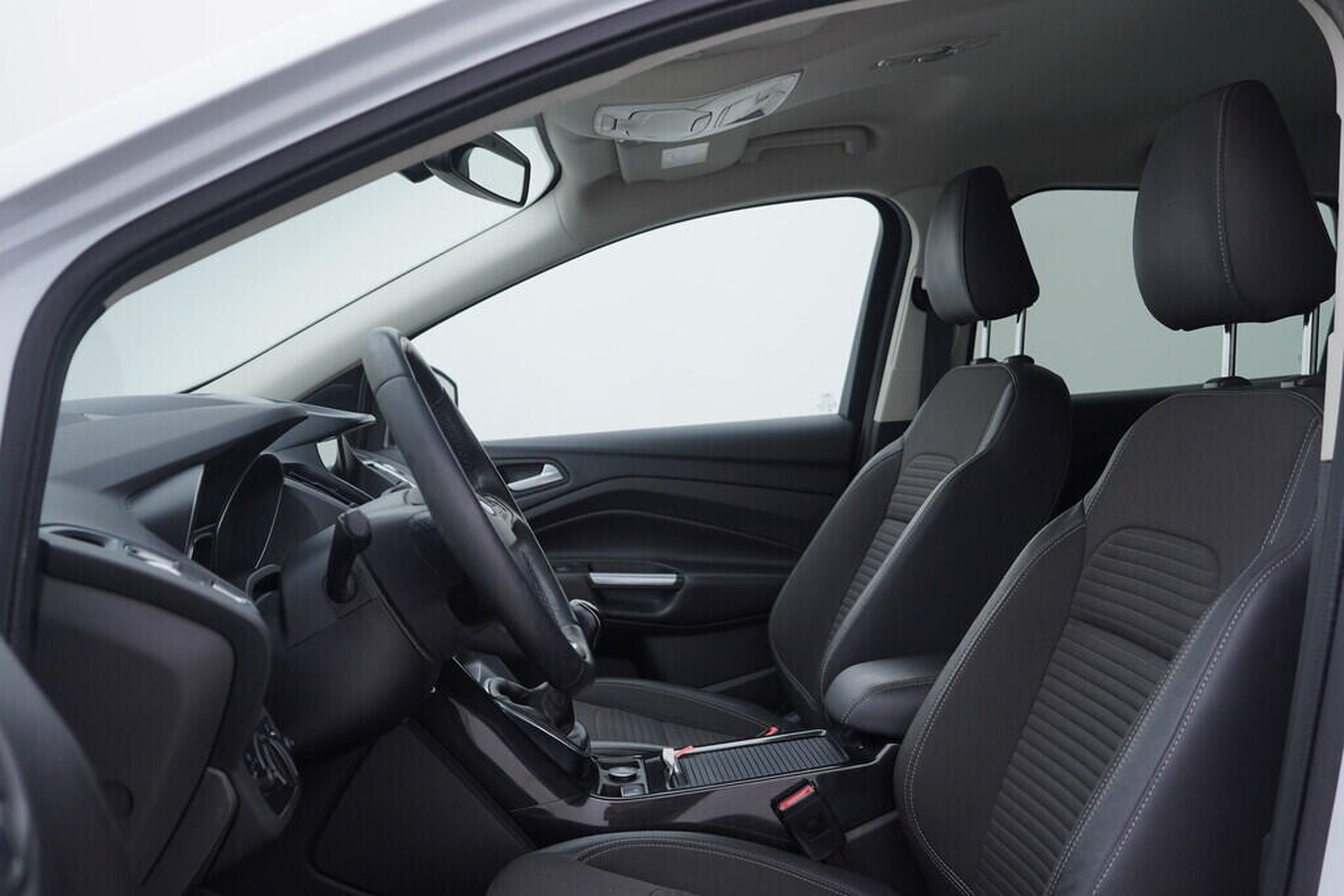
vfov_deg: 36.9
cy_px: 448
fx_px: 1344
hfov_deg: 53.1
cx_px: 672
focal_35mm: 36
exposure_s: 1/60
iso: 125
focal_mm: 24
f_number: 4
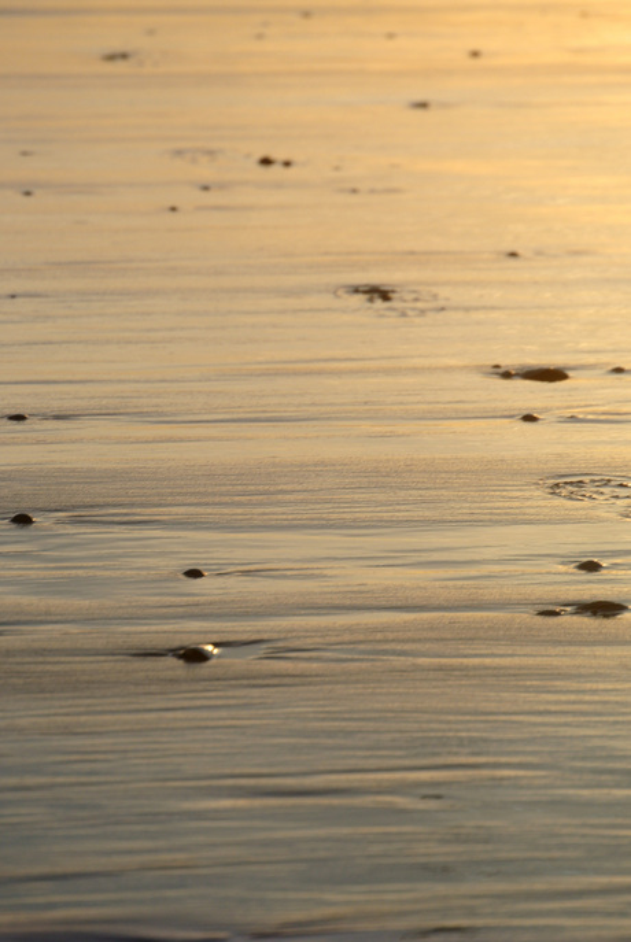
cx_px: 316
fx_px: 6605
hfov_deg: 5.5
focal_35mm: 252
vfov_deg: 8.2
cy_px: 471
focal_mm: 93.5
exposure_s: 1/500
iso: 100
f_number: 5.3
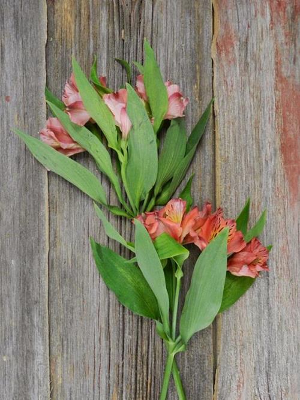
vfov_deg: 49.0
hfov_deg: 37.7
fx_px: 439
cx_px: 150
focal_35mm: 38
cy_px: 200
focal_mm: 6.7
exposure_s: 1/50
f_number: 4
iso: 800
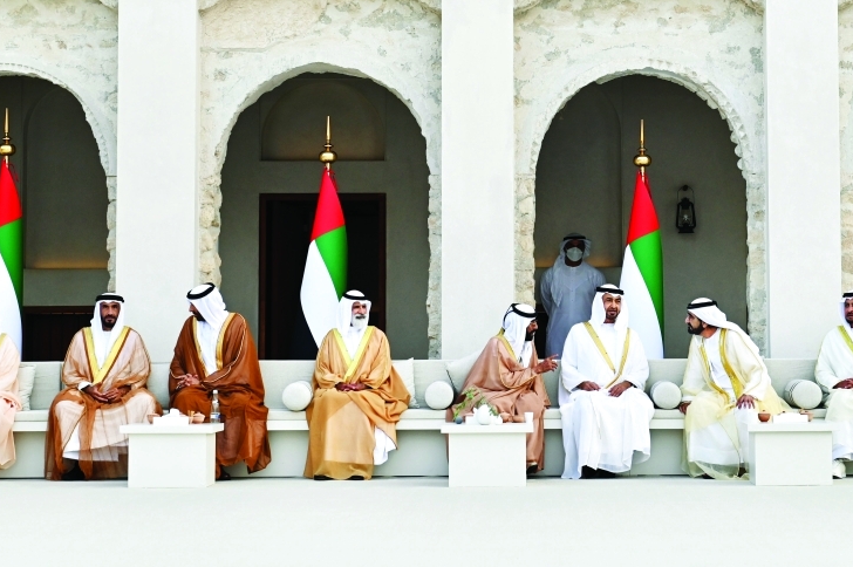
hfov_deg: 18.7
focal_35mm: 109
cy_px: 131
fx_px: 2580
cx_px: 564
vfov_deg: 12.5
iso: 500
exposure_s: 1/250
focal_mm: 62
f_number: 5.6
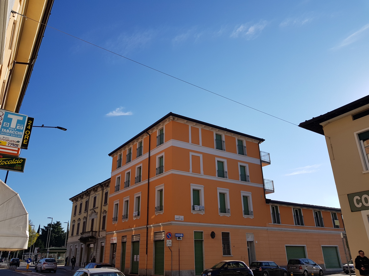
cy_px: 138
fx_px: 277
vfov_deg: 53.1
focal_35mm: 26
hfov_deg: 67.3
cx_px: 184
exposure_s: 1/2408
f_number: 1.7
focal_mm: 4.2
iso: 40
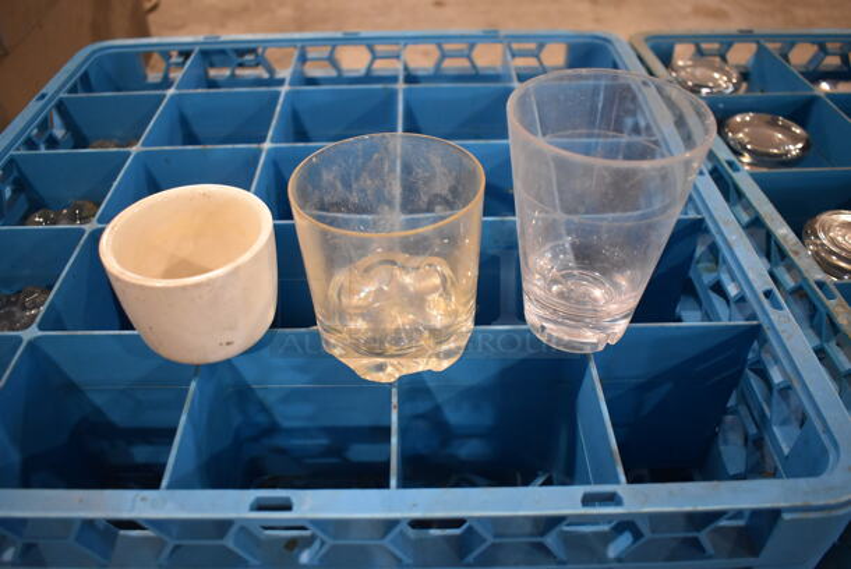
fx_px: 710
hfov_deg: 61.9
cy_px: 284
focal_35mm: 30
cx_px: 426
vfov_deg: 43.7
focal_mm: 20
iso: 2000
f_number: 3.5
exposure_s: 1/125
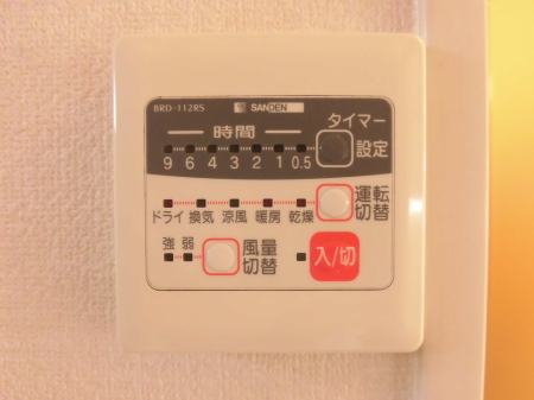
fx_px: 370
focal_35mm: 24
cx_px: 267
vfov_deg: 56.8
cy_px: 200
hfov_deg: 71.6
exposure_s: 1/30
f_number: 3.1
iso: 400
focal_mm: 4.3
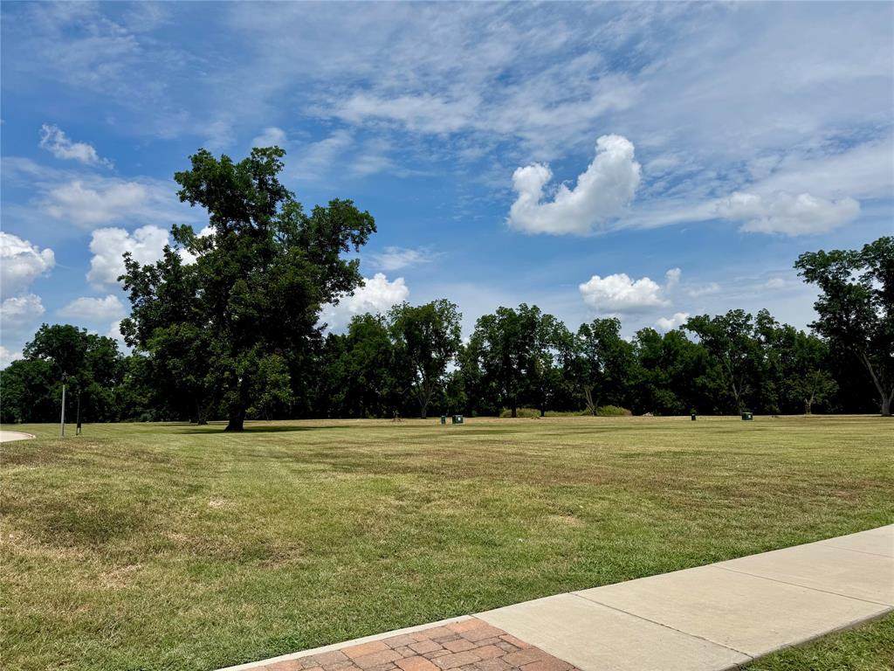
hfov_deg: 71.6
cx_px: 447
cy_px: 336
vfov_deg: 56.8
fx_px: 620
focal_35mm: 24
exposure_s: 1/7937
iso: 80
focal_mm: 6.76
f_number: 1.78
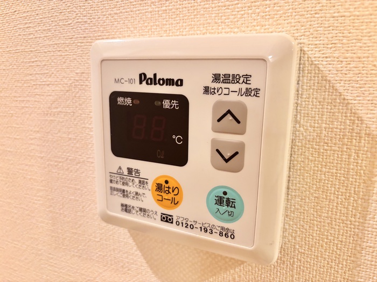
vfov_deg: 53.1
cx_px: 188
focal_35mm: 26
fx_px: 283
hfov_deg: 67.3
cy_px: 141
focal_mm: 5.96
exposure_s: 1/60
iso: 250
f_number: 1.6
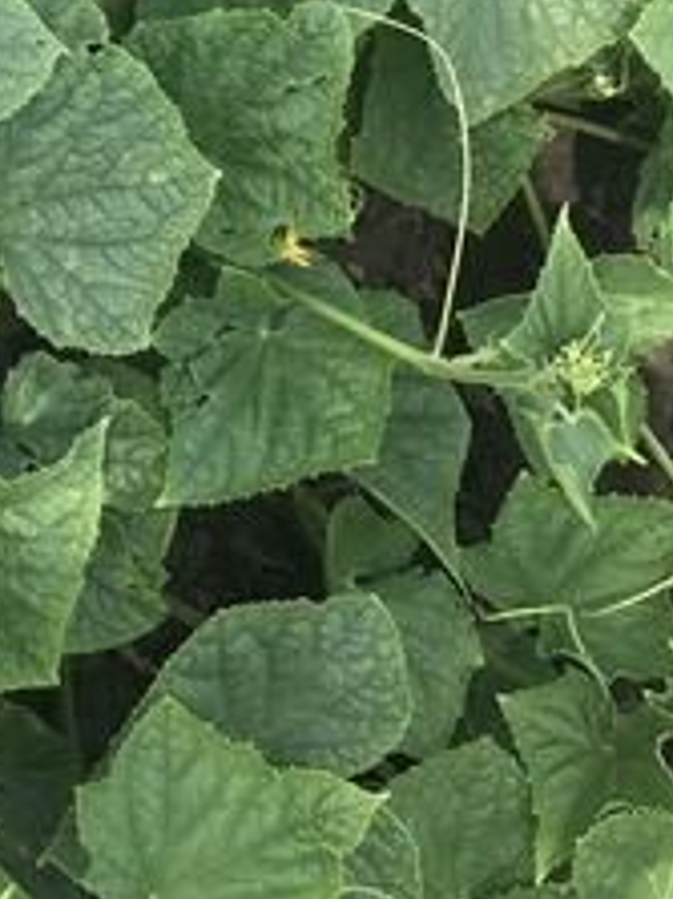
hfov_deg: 15.5
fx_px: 2283
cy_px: -258
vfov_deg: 20.4
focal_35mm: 88
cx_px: -324
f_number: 1.8
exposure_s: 1/584
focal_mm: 3.99
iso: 20
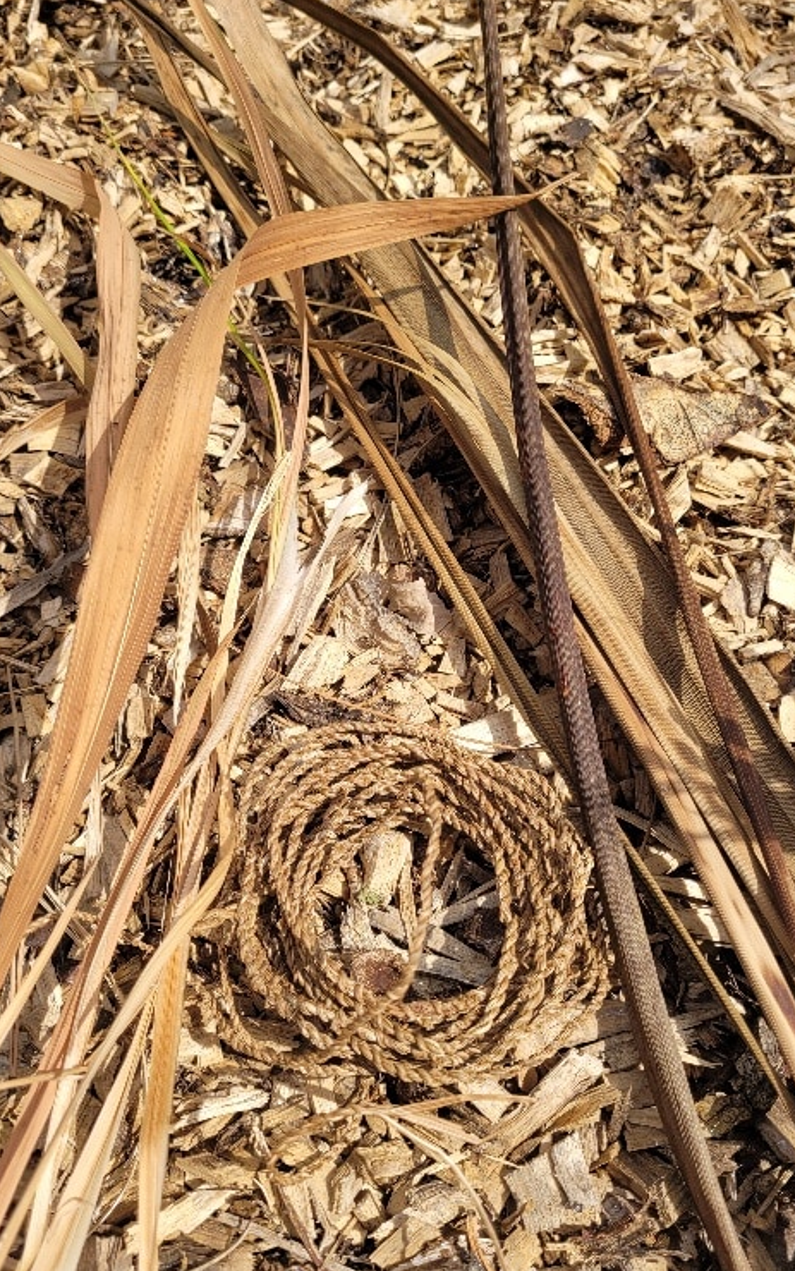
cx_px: 405
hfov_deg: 41.9
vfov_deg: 62.9
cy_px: 660
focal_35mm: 30
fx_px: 1039
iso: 40
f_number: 1.8
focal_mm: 5.4
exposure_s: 1/2500
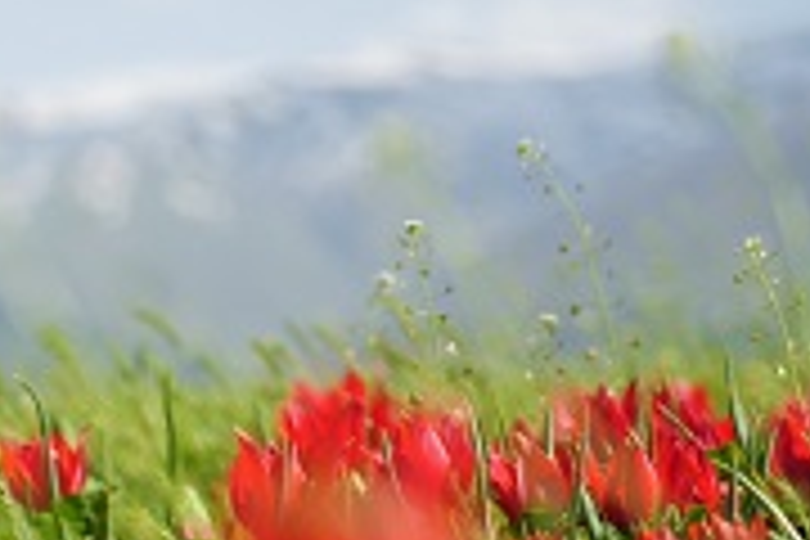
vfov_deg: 5.9
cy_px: 648
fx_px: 5242
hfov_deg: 8.6
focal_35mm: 233
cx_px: -472
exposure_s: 1/800
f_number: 4
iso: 100
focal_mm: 70
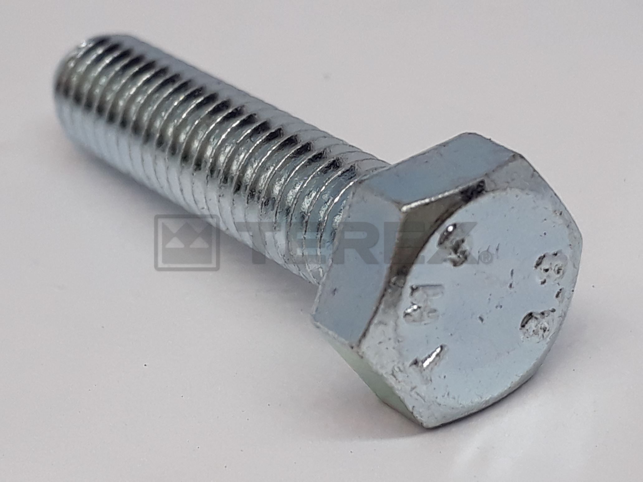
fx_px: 502
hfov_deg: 65.3
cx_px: 322
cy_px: 241
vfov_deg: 51.4
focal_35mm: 27
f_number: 1.9
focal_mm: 3.6
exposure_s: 1/103
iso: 40
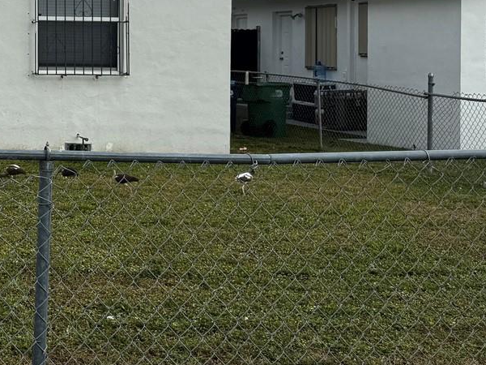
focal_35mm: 64
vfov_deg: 22.3
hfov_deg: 26.3
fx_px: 899
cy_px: 27
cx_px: -126
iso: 80
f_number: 1.78
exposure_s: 1/5348
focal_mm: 6.86
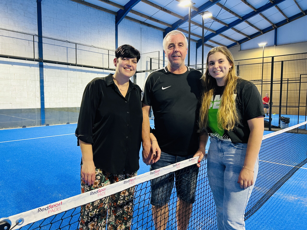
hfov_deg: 67.3
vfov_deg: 53.1
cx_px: 154
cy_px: 115
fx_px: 231
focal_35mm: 26
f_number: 1.5
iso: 200
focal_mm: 5.7
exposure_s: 1/50
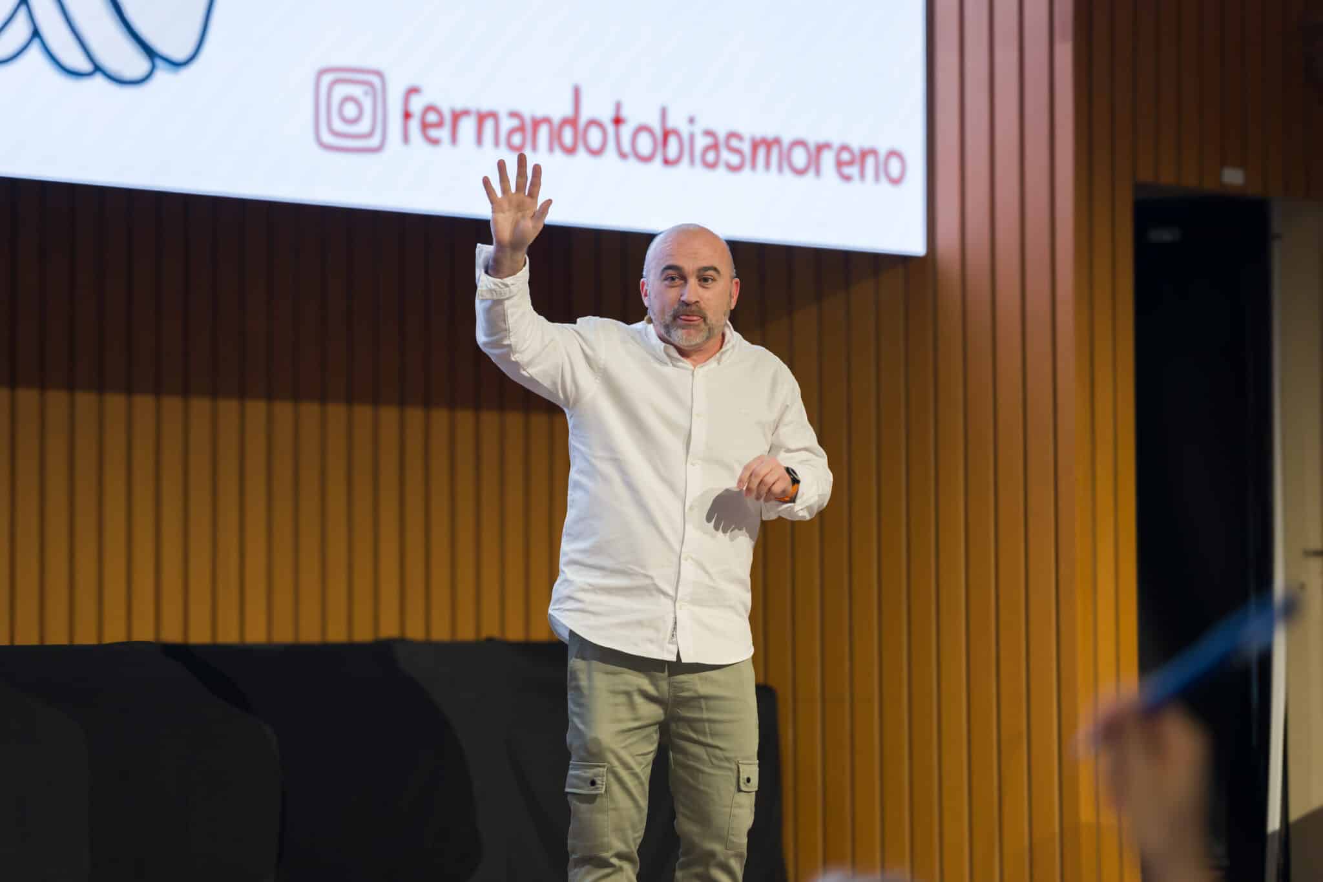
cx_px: 662
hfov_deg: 19.5
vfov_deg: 13.0
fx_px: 3858
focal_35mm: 105
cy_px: 441
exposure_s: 1/200
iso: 640
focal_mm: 105
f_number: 2.8
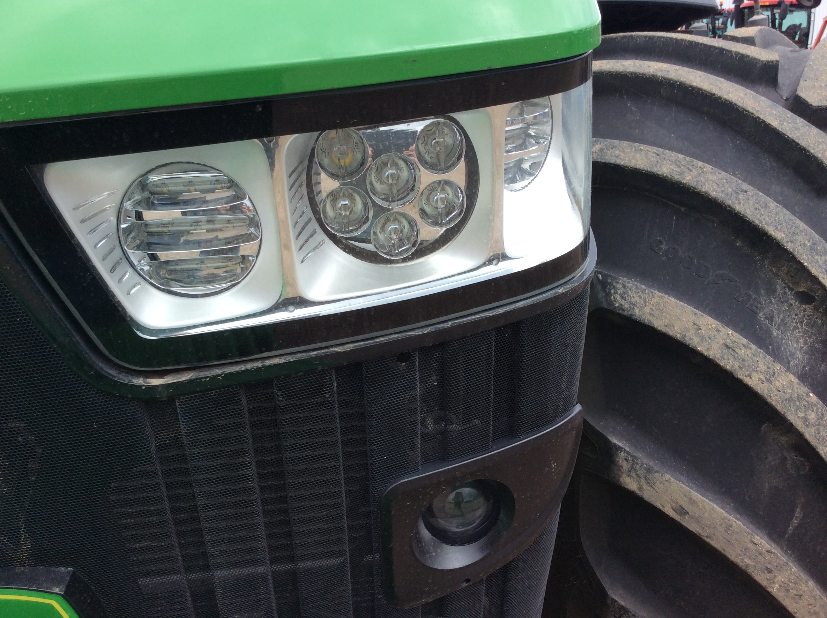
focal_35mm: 32
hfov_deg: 56.9
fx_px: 763
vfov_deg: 44.1
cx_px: 414
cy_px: 309
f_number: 2.4
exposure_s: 1/545
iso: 32
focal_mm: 3.3
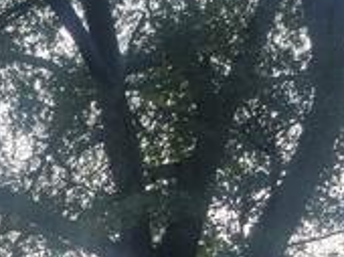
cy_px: 714
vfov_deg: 8.3
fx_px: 1558
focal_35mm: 157
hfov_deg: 12.5
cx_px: 10
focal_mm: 5.4
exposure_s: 1/120
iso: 80
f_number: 1.8
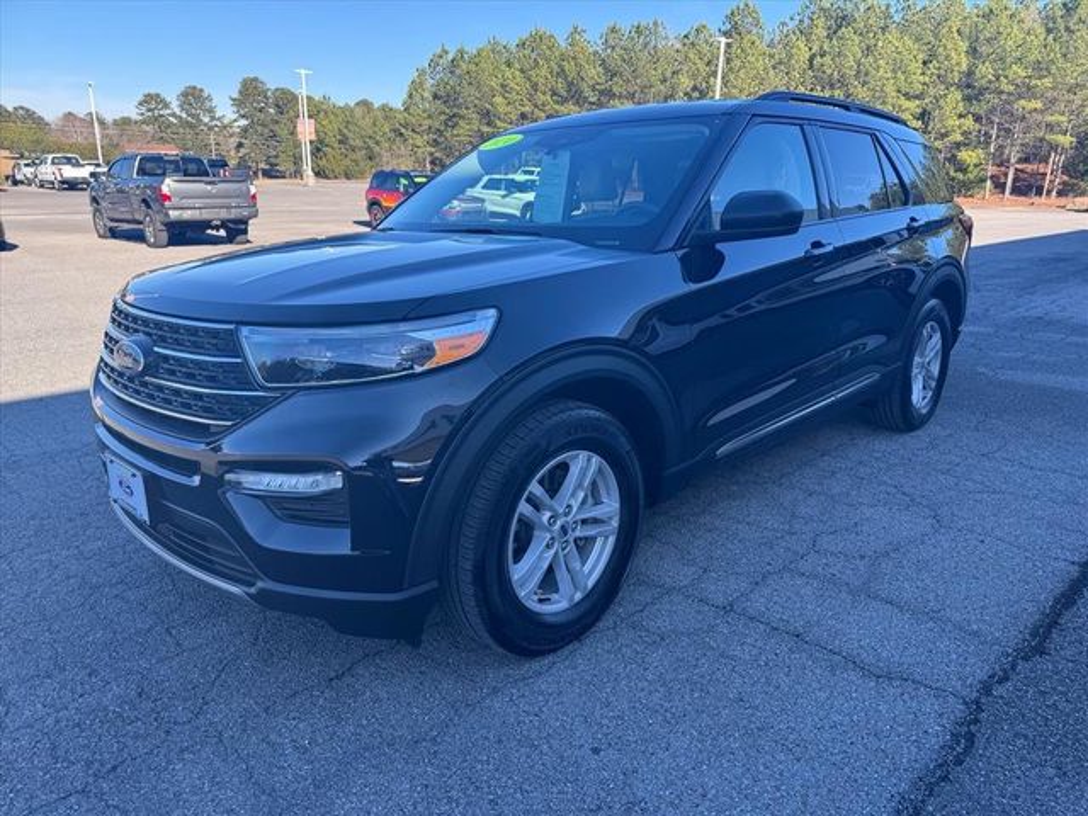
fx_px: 754
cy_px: 408
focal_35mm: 24
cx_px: 544
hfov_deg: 71.6
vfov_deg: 56.8
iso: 80
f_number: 1.78
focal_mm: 6.76
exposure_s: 1/747
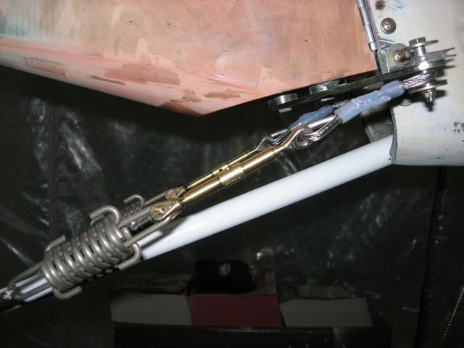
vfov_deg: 37.7
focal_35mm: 38
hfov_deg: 49.0
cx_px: 232
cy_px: 174
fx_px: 509
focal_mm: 7.8
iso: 64
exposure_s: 1/60.1
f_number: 2.8
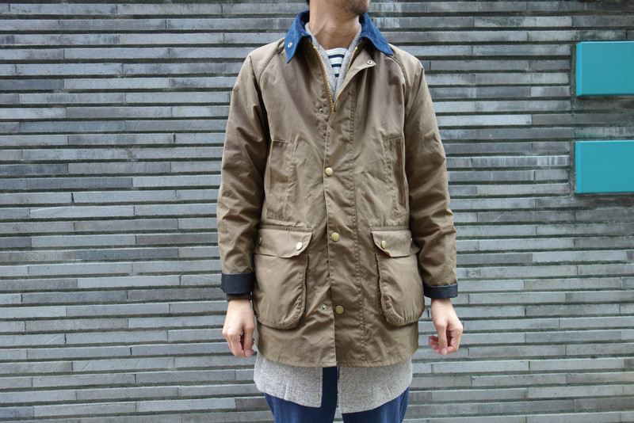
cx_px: 317
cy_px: 212
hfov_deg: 65.5
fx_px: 493
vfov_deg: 46.4
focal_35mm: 28
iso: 125
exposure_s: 1/80
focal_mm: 10.4
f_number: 1.8
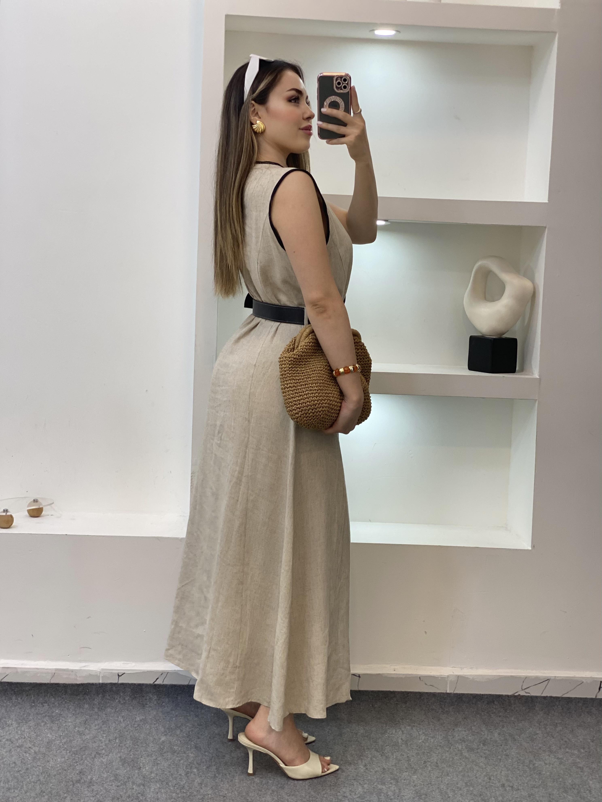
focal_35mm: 52
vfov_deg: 36.8
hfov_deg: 28.0
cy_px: 401
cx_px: 301
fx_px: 1206
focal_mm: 6
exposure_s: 1/100
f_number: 2
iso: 64
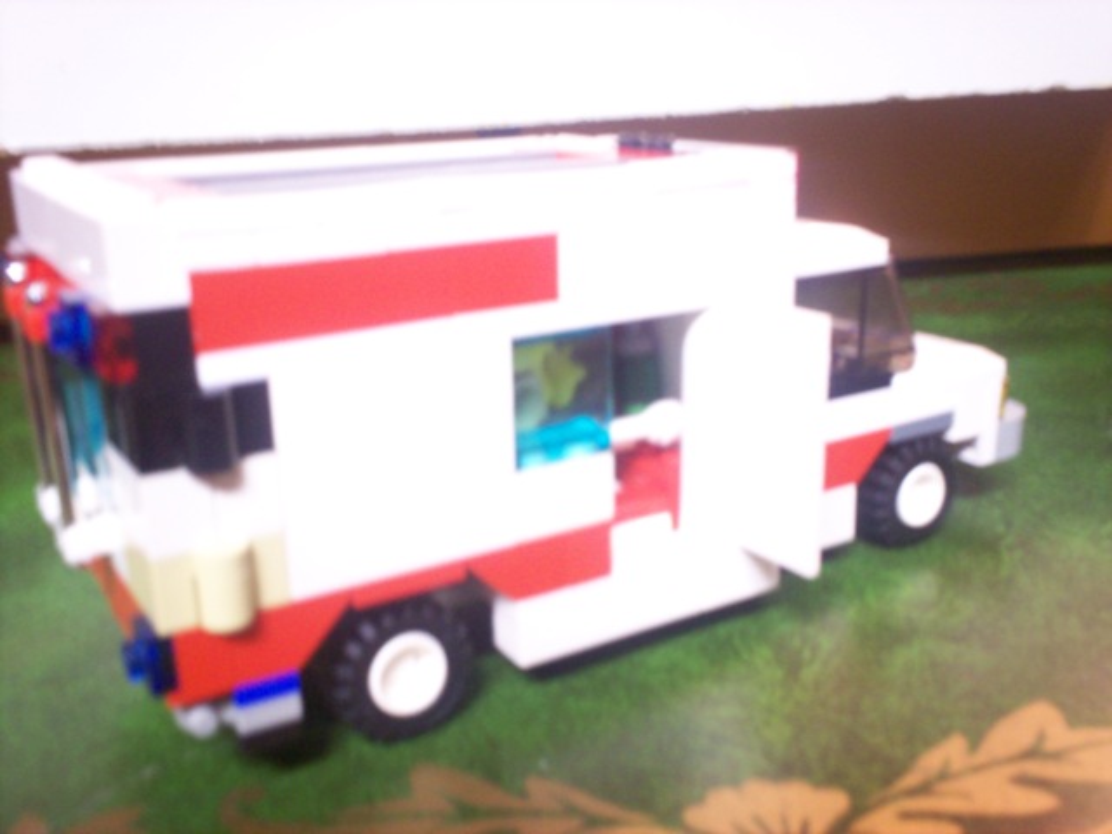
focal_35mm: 36
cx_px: 556
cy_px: 417
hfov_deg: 51.4
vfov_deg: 39.7
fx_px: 1156
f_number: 4.5
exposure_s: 1/2
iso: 200
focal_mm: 6
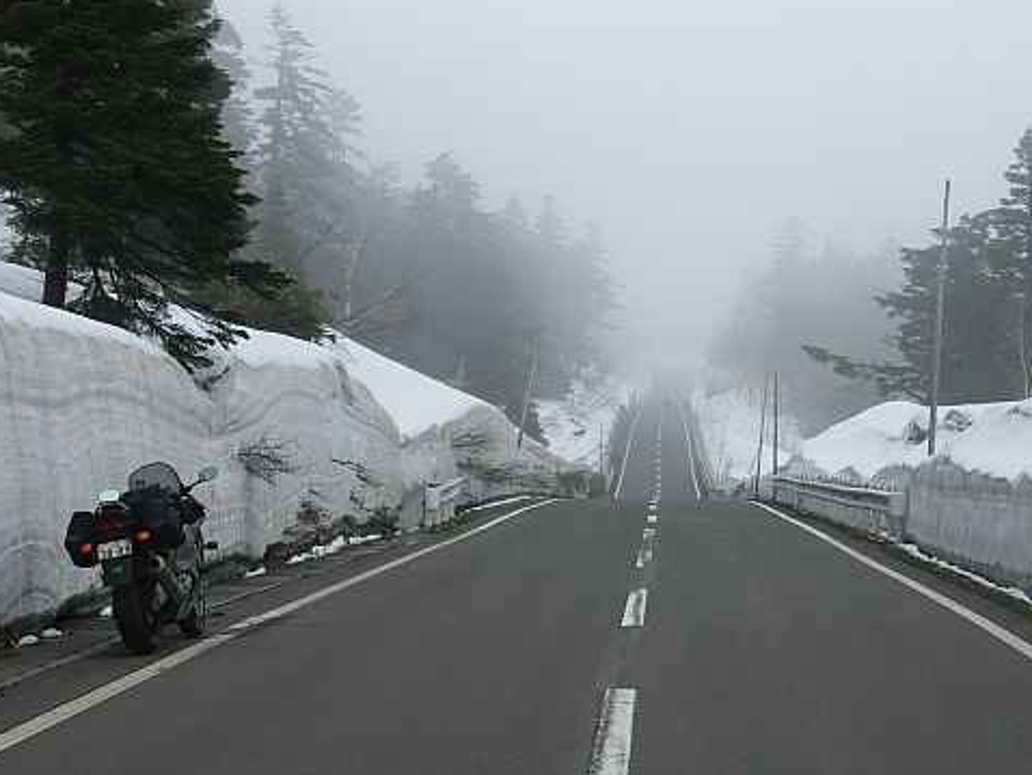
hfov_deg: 22.4
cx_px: 678
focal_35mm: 87
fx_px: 2595
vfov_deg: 17.0
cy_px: 302
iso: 50
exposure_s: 1/320
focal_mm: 16.9
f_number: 6.3
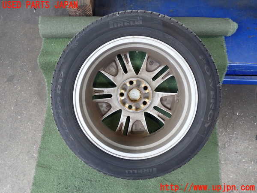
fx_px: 223
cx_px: 128
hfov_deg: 60.0
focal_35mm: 30
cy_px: 96
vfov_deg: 46.8
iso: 200
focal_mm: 5.4
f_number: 2.3
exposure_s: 1/80
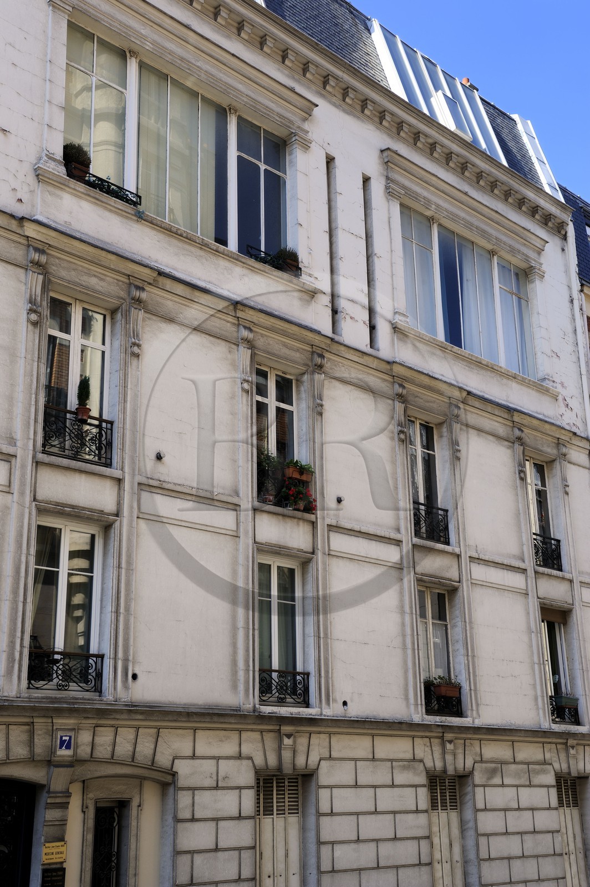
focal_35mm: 44
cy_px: 444
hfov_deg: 30.5
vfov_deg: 44.5
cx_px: 295
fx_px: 1083
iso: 200
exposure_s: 1/160
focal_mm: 44
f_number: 8
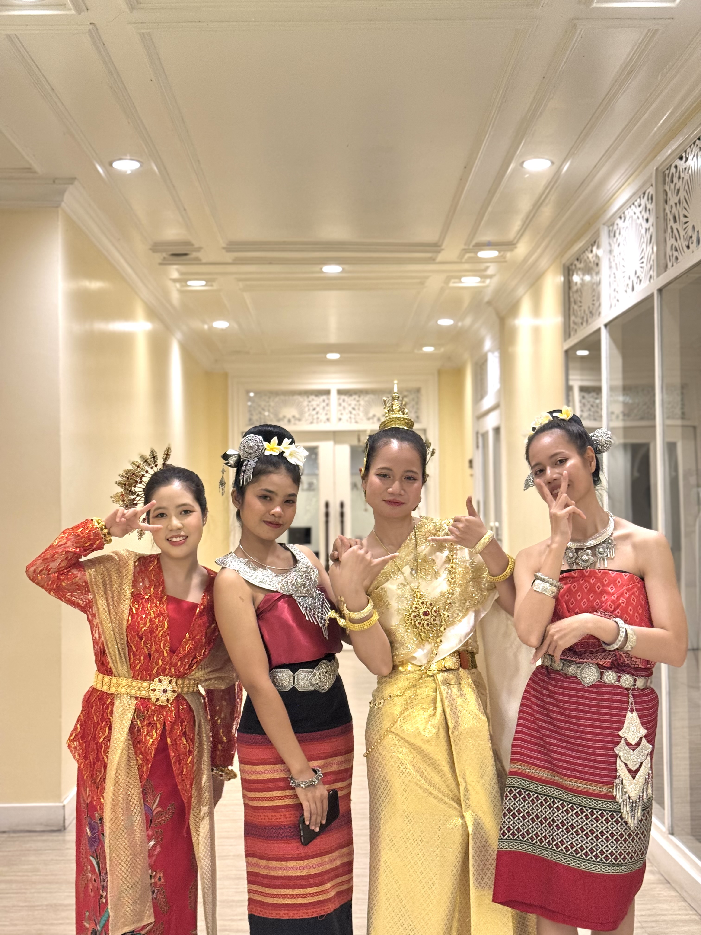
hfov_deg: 30.3
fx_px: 1296
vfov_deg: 39.7
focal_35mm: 48
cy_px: 468
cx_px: 350
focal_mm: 6.76
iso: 200
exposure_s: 1/50
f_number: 1.78
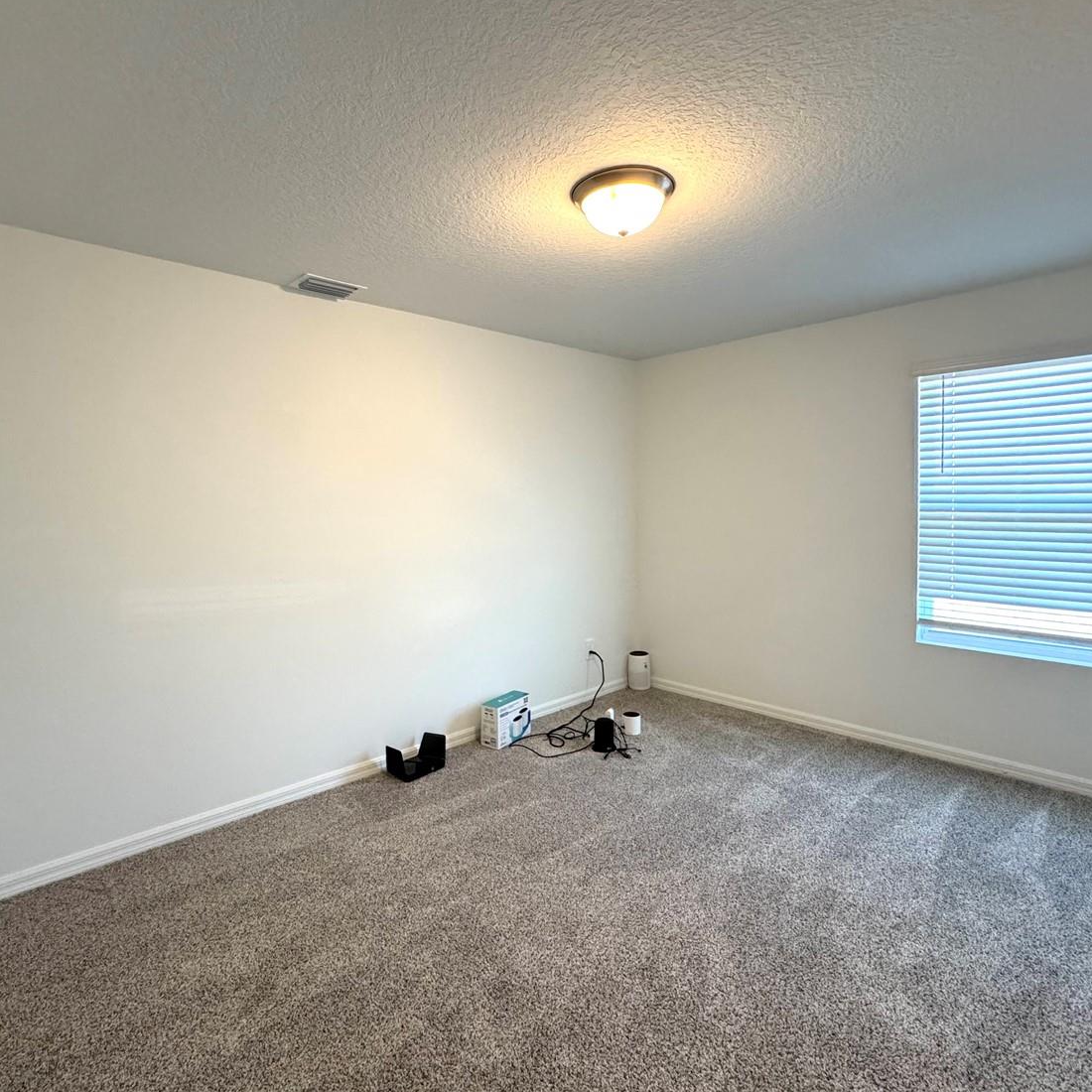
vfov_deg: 80.7
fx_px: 642
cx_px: 523
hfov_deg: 80.7
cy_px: 521
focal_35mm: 18
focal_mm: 2.22
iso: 320
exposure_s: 1/120
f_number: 2.2
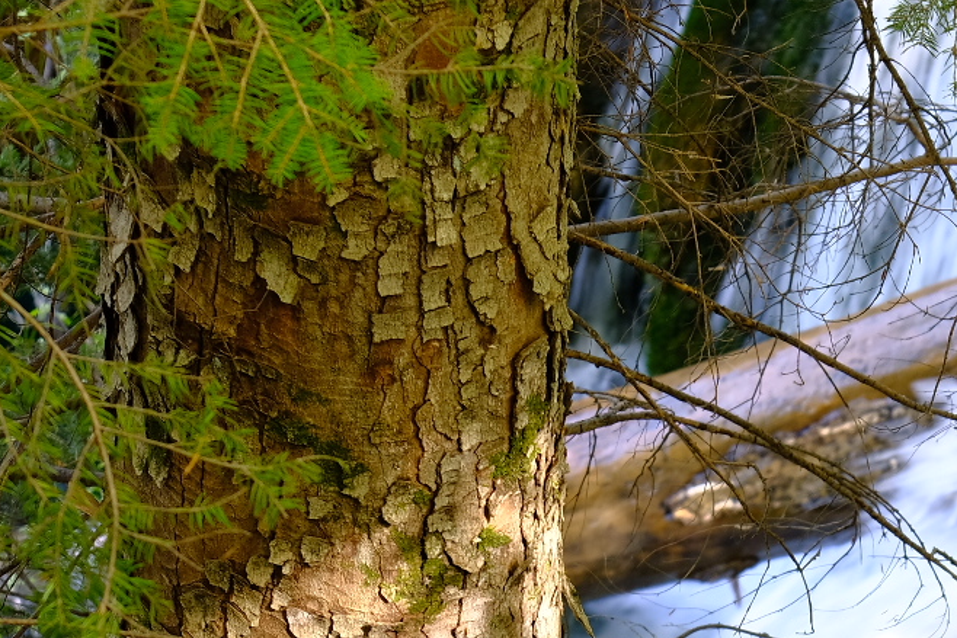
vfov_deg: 6.1
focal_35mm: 224
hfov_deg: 9.1
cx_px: 1155
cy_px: 841
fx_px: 5956
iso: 200
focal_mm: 55
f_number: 5.6
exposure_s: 1/30
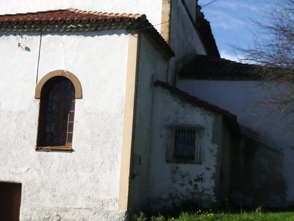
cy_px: 87
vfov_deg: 18.4
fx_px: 679
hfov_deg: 24.4
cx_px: 111
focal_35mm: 80
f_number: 4.3
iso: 50
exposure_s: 1/500
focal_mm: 5.8
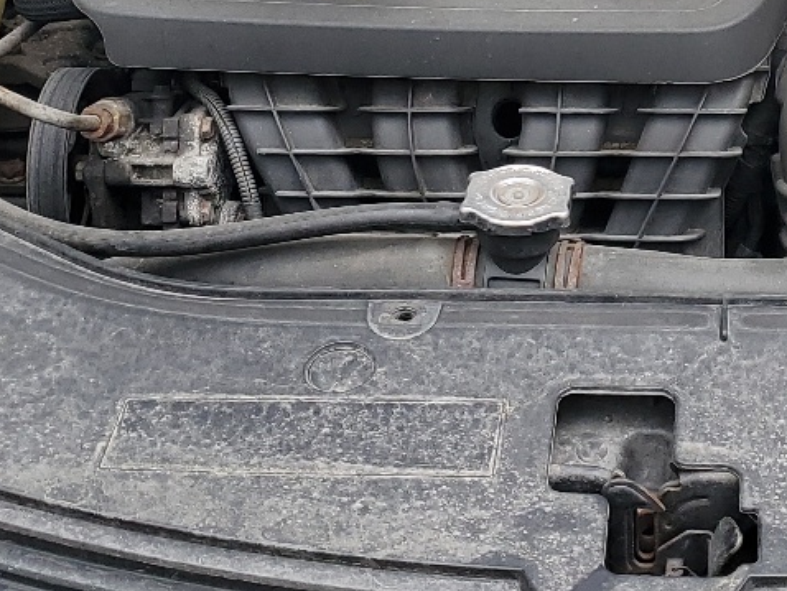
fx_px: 1979
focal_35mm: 87
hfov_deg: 22.1
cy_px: -41
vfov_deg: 16.5
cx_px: 650
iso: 50
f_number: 1.5
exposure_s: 1/476
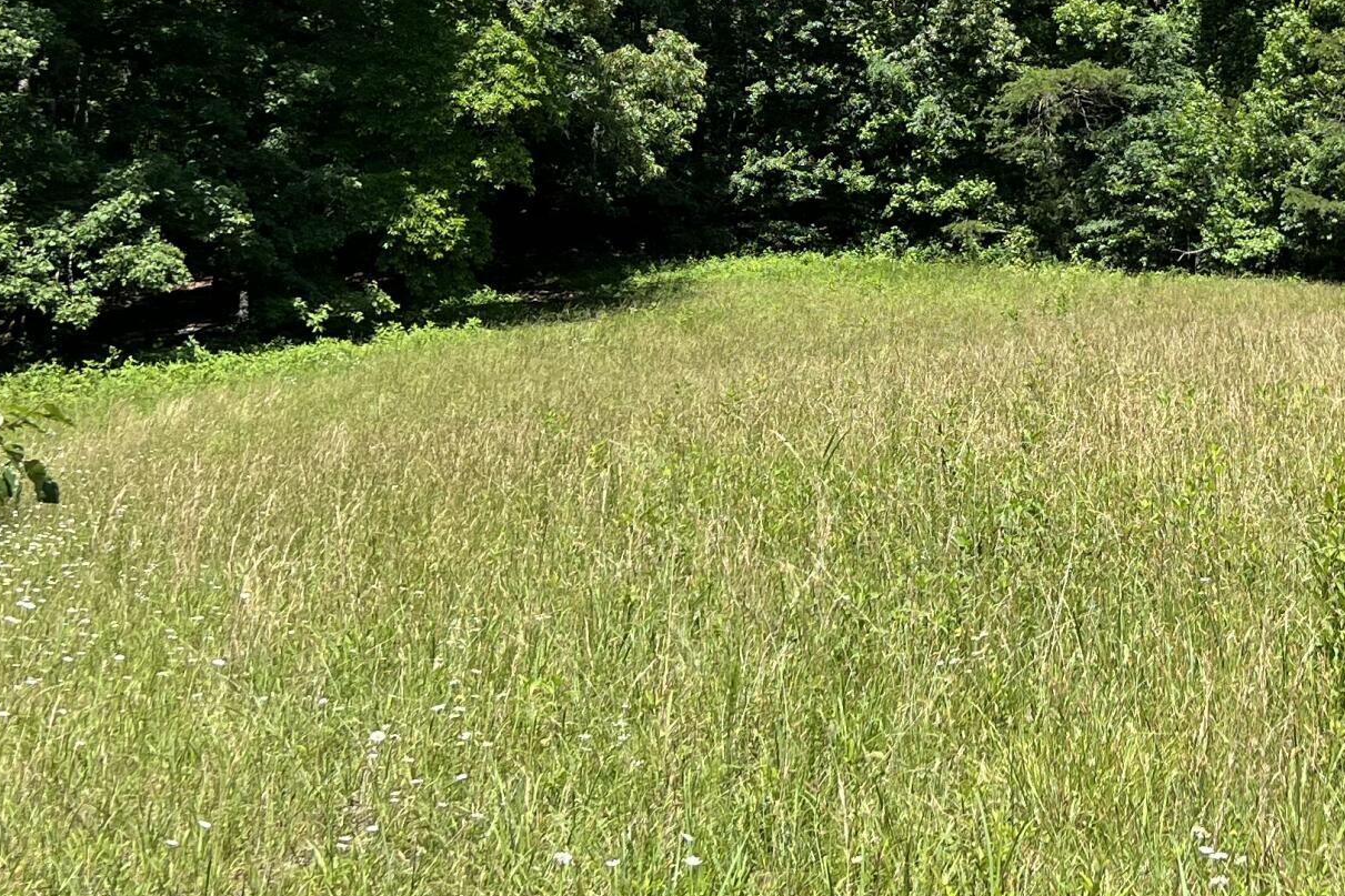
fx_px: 2503
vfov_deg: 19.3
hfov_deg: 28.5
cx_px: 1302
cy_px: -148
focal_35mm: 67
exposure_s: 1/1724
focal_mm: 5.7
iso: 50
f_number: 1.5
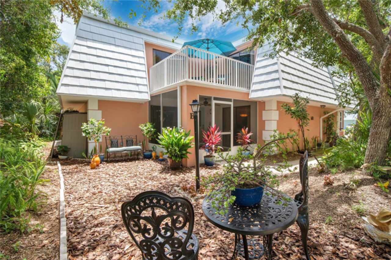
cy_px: 130
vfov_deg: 73.7
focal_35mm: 16
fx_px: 174
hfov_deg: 96.8
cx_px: 196
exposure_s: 1/125
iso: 100
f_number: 5.6
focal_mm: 16
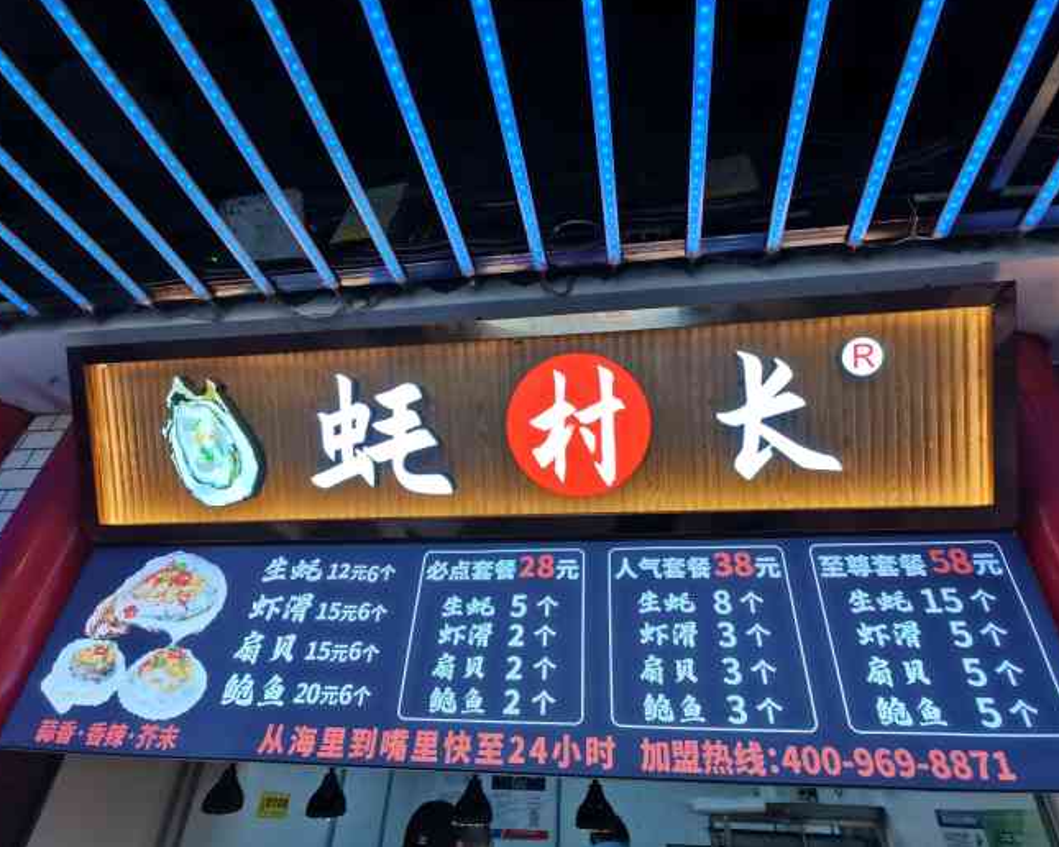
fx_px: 564
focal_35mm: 18
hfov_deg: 86.3
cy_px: 419
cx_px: 550
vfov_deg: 73.8
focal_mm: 2.23
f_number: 2.2
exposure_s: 1/101
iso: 50
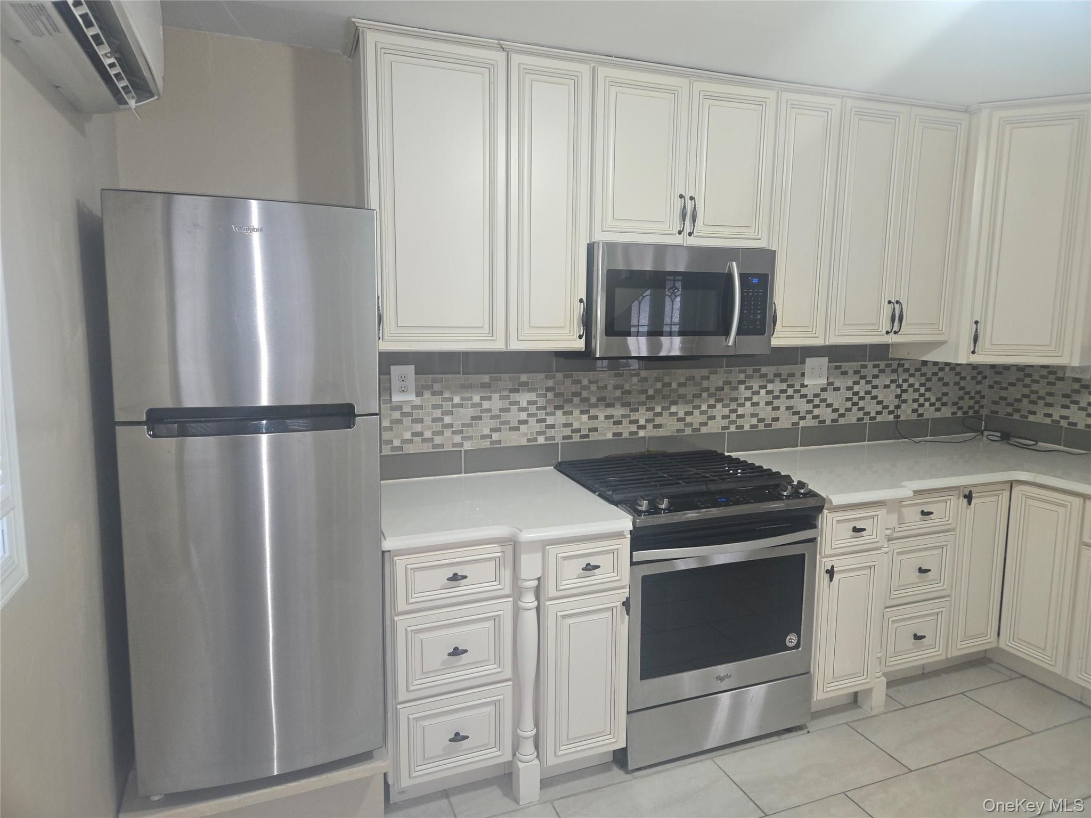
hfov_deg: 73.9
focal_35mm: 23
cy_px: 409
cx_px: 546
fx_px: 725
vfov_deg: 58.9
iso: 100
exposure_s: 1/30
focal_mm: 5.4
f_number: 1.8
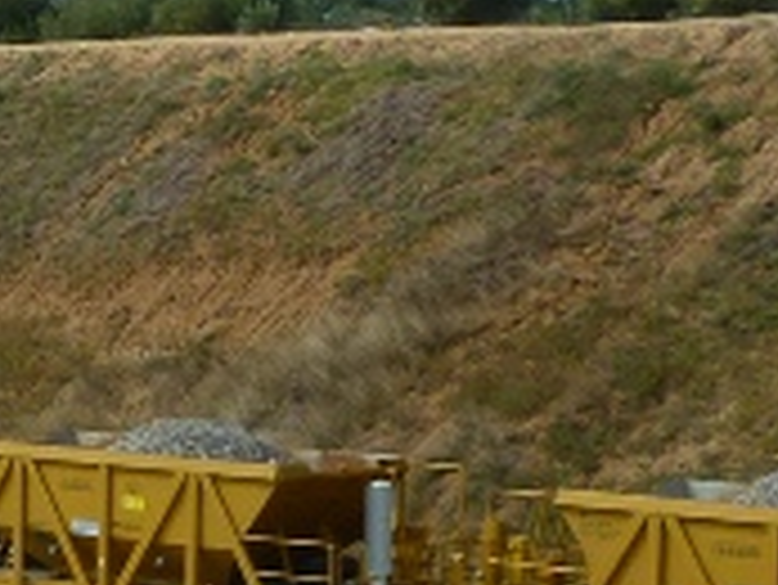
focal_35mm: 167
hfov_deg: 11.5
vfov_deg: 8.8
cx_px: -238
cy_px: 646
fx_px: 3756
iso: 80
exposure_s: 1/640
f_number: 4.5
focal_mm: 5.2
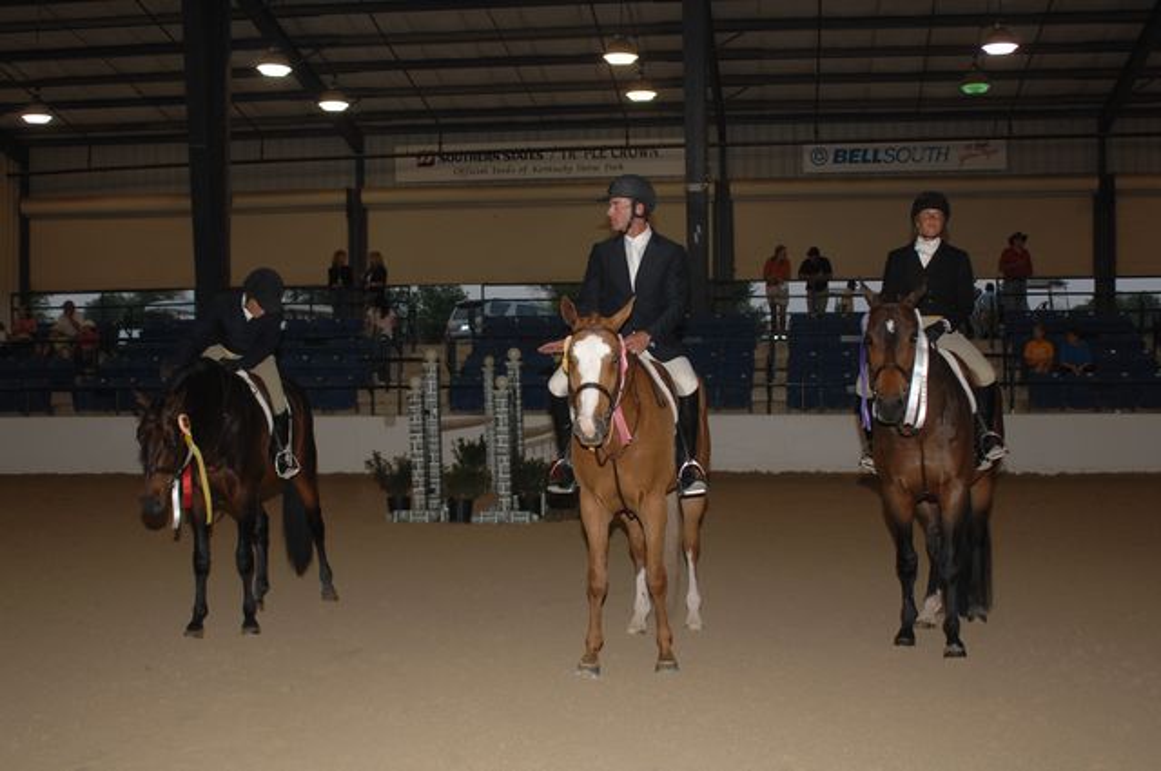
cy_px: 386
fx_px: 1546
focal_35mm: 48
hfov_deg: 41.2
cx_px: 580
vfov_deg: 28.0
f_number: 3.5
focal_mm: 32
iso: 200
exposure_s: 1/125
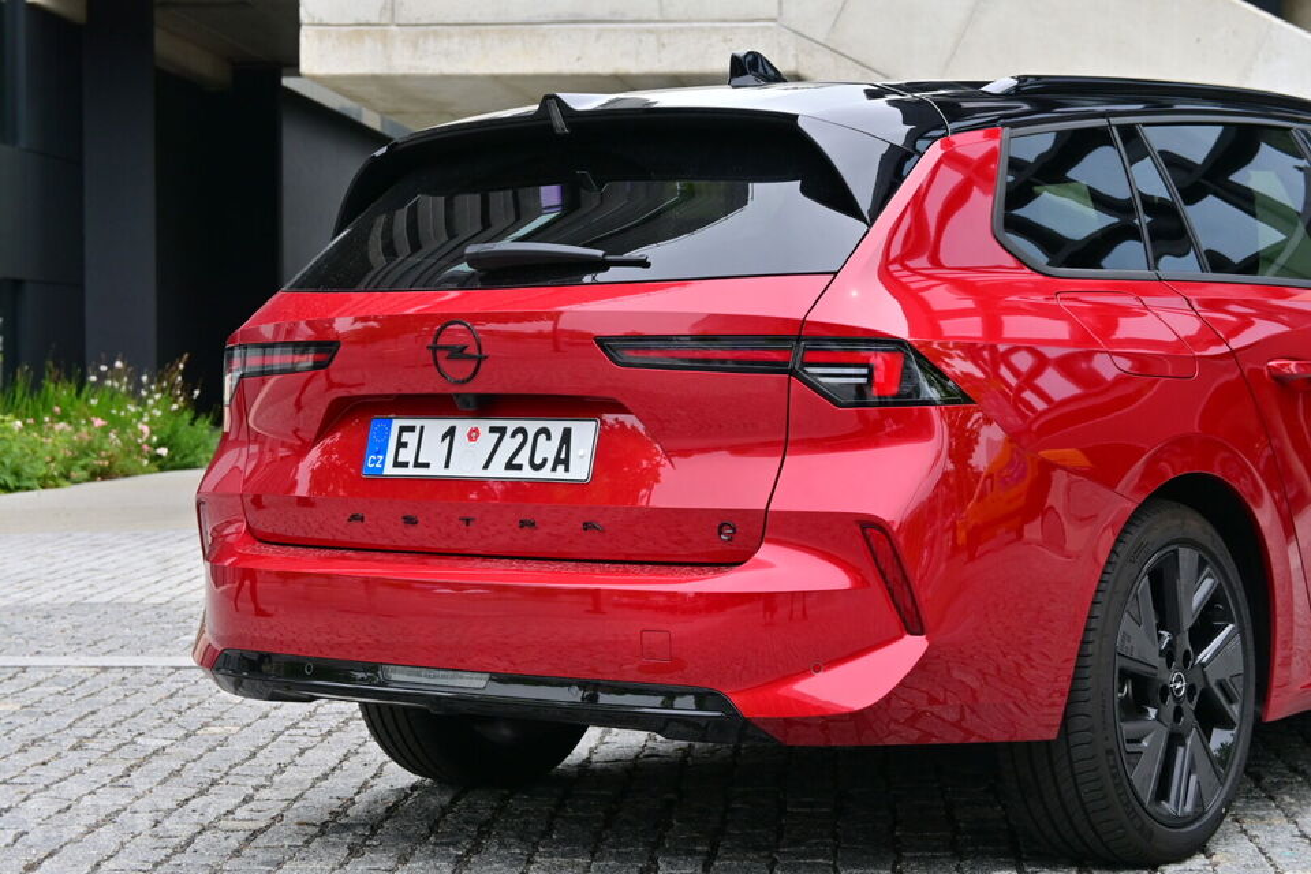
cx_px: 656
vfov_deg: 18.2
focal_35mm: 75
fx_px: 2731
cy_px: 437
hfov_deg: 27.0
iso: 250
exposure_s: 1/500
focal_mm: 50
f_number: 6.3
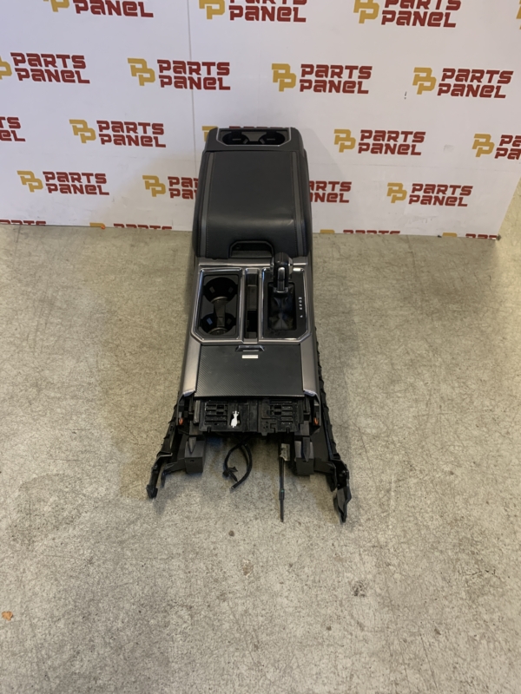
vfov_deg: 67.3
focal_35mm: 26
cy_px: 347
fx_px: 522
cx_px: 260
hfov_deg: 53.1
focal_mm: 4.25
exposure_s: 1/40
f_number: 1.8
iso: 400
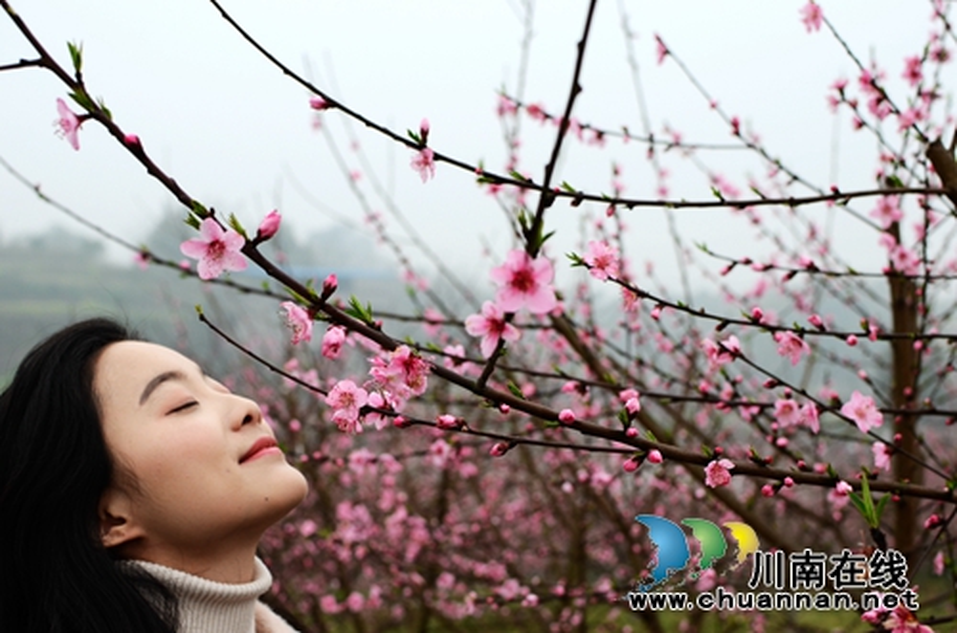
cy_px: 316
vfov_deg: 25.6
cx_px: 478
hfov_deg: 37.9
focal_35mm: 52
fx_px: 1393
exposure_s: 1/500
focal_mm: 35
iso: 400
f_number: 3.5
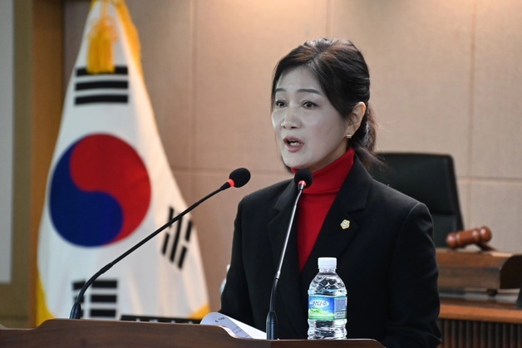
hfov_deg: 8.9
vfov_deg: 5.9
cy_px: 174
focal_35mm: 232
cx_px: 261
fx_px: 3365
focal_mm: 155
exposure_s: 1/161
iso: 3200
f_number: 6
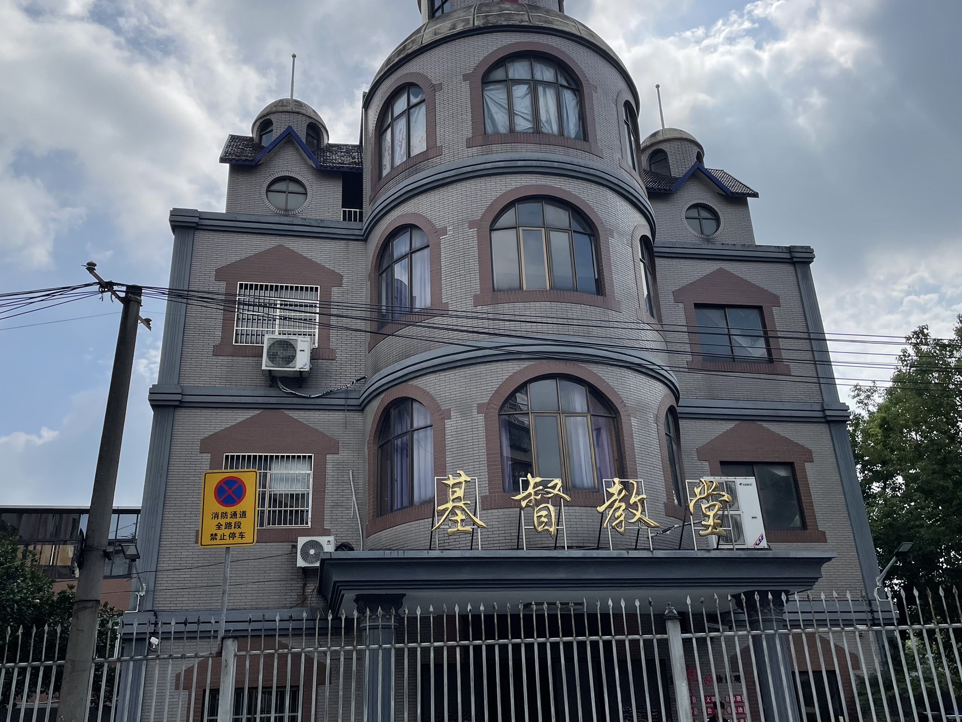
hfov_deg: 58.3
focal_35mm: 31
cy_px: 335
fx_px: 862
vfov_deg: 45.4
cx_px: 465
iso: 32
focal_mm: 4.2
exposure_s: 1/7299
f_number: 1.6
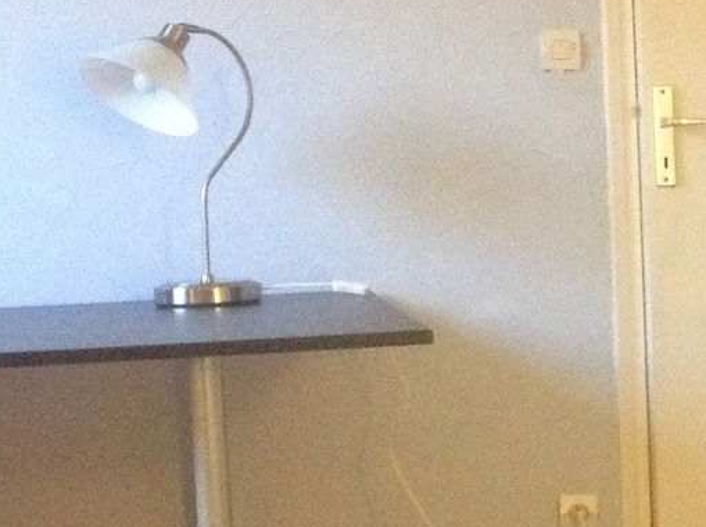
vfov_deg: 13.4
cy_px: 343
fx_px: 2240
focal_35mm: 110
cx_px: 764
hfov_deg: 17.4
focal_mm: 4.28
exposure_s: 1/15
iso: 800
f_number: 2.4
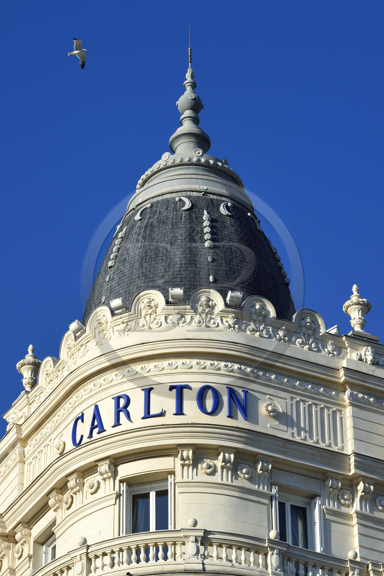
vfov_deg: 14.7
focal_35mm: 140
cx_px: 192
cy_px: 288
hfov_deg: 9.8
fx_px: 2240
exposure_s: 1/320
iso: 200
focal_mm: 140
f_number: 14
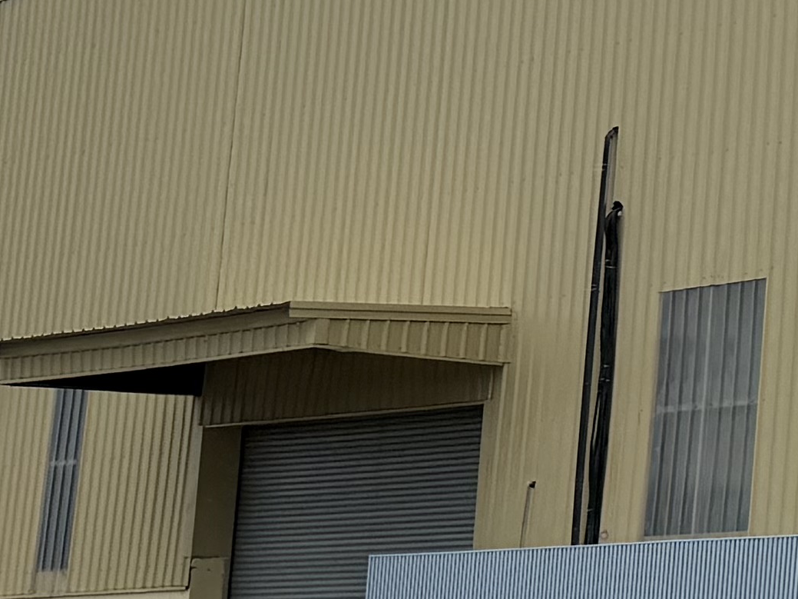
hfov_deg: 11.8
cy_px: 120
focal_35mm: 132
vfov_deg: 11.2
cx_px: 1983
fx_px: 3043
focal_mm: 6.76
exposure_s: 1/7353
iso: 80
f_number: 1.78
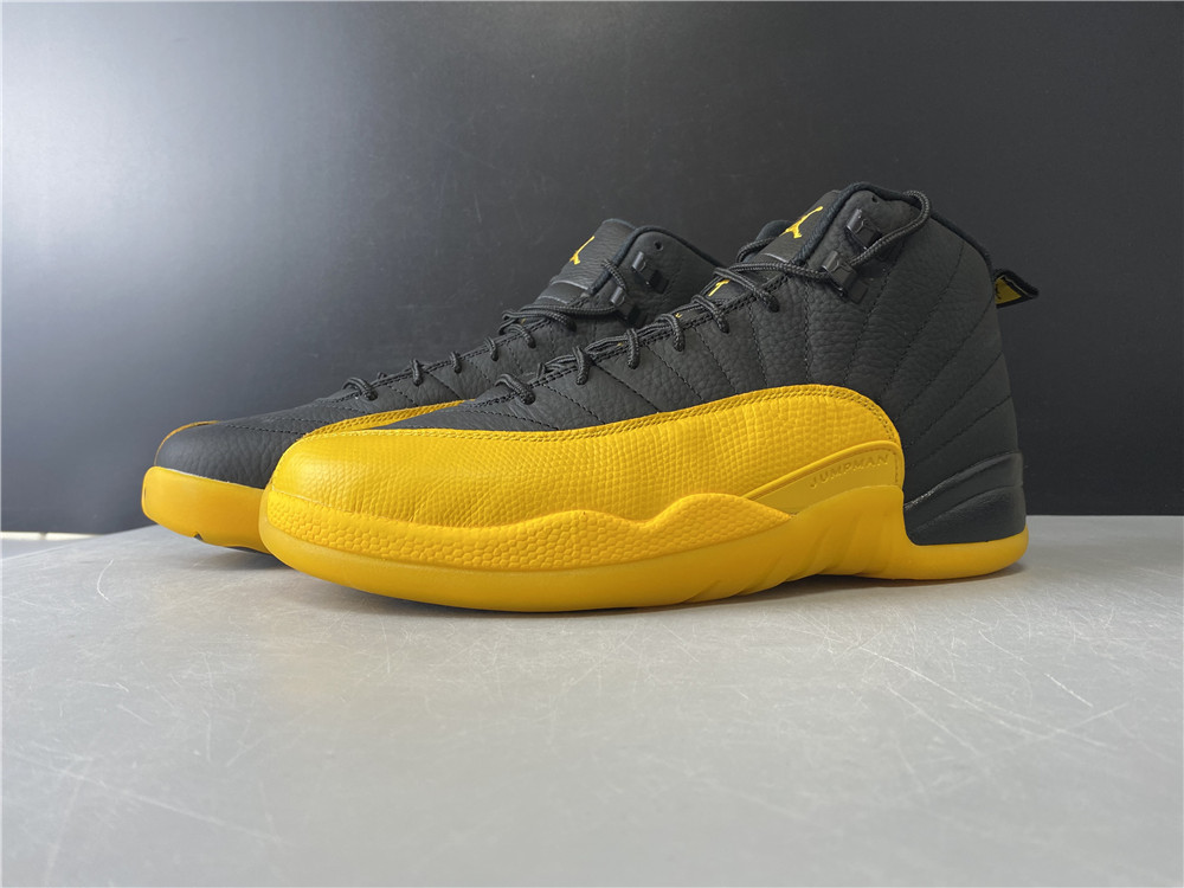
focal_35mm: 26
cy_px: 444
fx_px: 889
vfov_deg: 53.1
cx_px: 592
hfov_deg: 67.3
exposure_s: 1/50
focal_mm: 4.25
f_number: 1.8
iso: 80
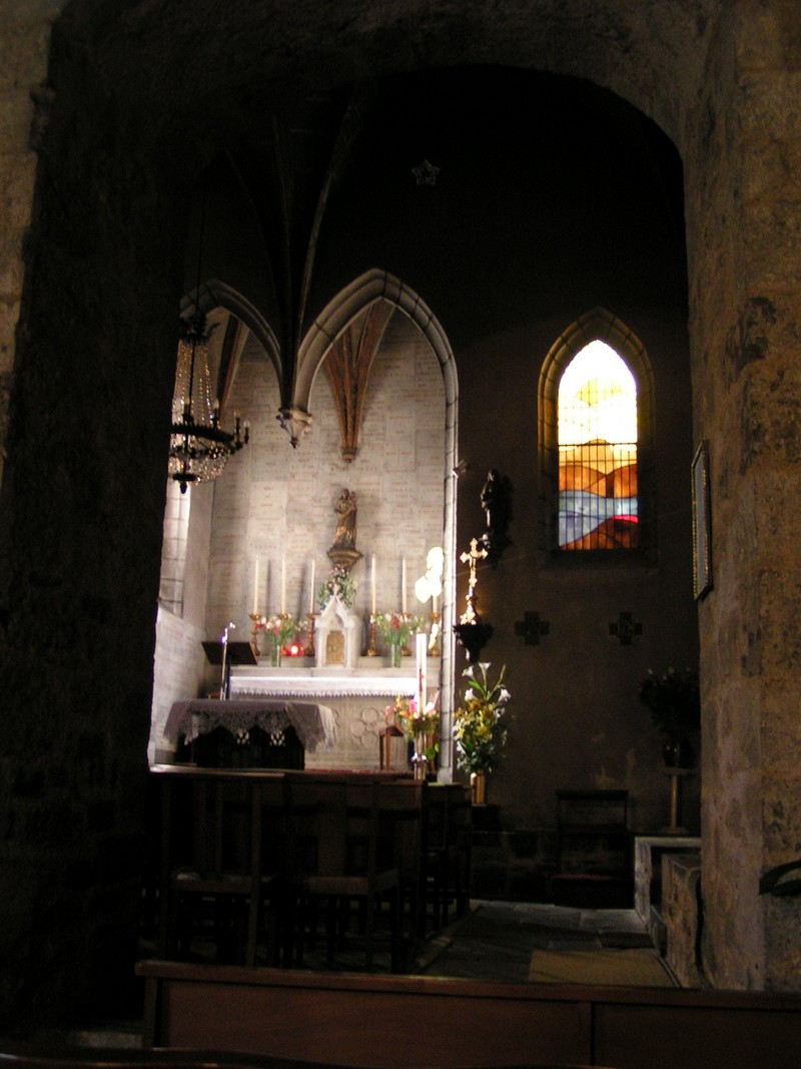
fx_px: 1173
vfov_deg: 49.0
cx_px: 400
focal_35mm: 38
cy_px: 534
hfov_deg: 37.7
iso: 200
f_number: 2.8
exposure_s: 1/5
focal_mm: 5.8
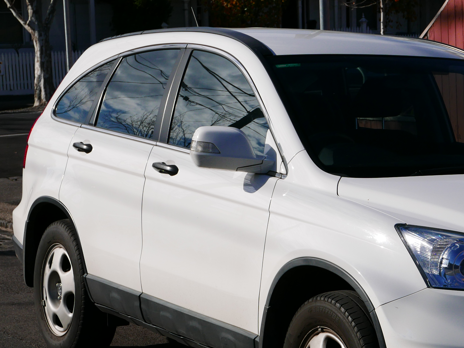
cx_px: 399
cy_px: 240
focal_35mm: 111
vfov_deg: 13.3
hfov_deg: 17.5
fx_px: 1488
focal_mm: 28.2
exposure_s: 1/1600
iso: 200
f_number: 5.6
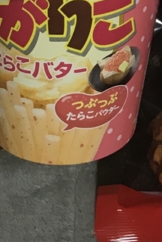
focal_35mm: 108
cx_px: 148
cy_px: -141
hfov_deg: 12.6
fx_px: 729
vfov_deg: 16.8
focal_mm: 3.99
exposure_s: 1/17
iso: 100
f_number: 1.8
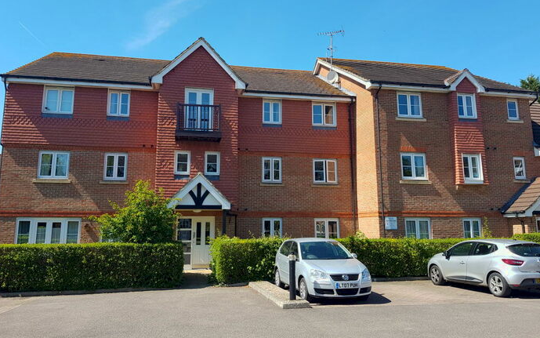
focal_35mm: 28
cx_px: 268
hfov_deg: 66.5
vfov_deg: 44.5
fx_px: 412
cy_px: 155
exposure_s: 1/1024
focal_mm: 4.2
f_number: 1.7
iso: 40
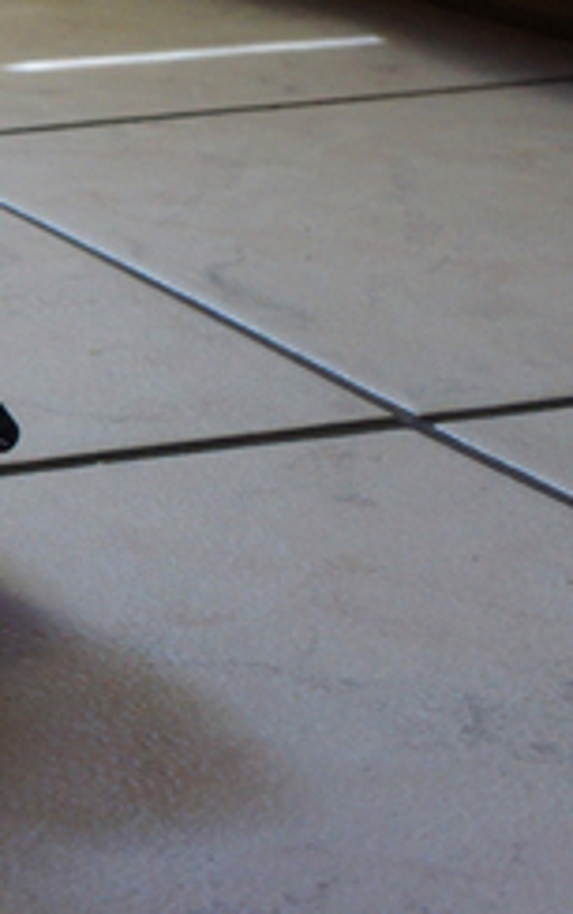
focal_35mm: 110
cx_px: -824
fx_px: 2742
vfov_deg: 18.5
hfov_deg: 10.3
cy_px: 49
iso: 1250
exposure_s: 1/40
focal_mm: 22
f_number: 7.1
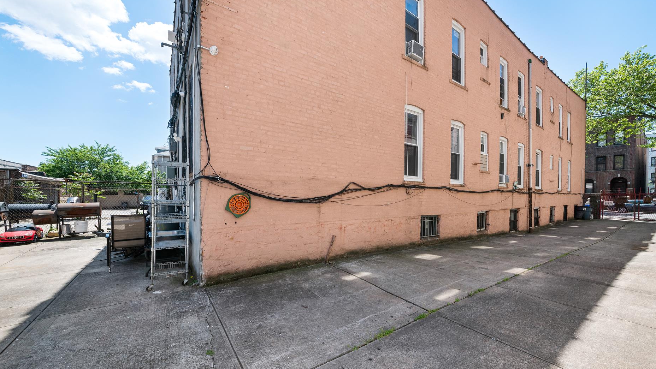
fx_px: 226
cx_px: 336
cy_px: 211
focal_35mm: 13
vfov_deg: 78.0
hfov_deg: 110.8
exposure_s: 1/160
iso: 640
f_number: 10
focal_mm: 12
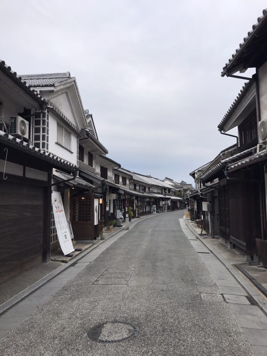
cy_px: 178
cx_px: 134
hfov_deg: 49.7
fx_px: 288
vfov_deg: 63.4
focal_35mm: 28
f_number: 1.8
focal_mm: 3.99
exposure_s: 1/481
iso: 20
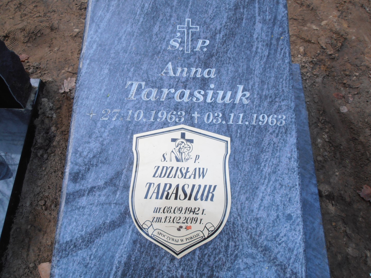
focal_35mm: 24
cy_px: 139
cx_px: 186
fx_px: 257
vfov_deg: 56.8
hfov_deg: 71.6
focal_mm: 4.2
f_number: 3
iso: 80
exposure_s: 1/50
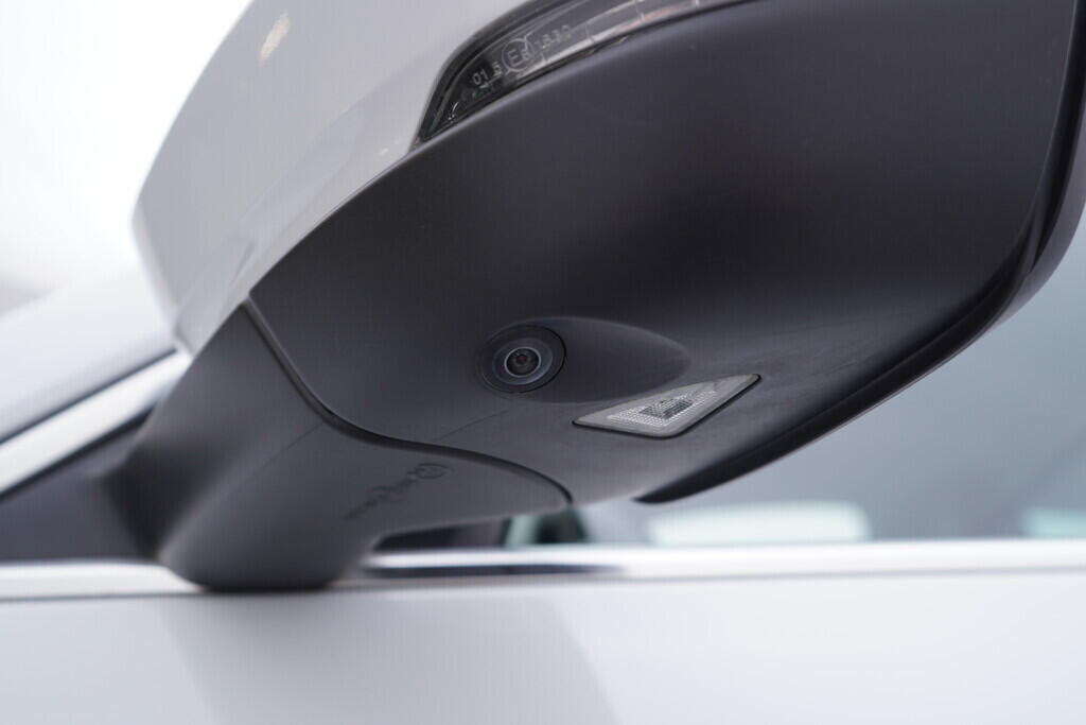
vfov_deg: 36.9
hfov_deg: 53.1
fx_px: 1086
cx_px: 543
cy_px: 362
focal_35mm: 36
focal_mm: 24
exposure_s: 1/60
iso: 125
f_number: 3.5
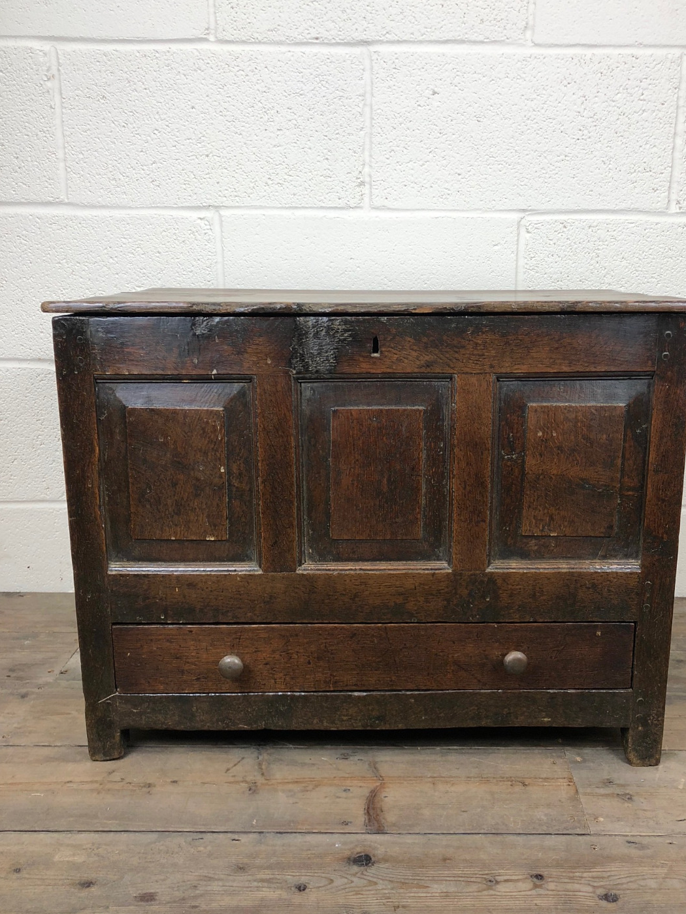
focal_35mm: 32
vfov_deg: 56.8
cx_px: 391
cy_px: 467
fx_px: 846
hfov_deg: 44.1
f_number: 1.8
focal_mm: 4
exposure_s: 1/50
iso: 32
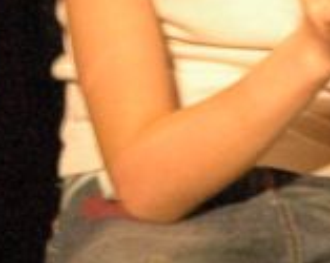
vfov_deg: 1.9
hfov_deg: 2.4
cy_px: -265
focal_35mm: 811
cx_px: -198
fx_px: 7906
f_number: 4.5
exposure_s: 1/8
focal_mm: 60
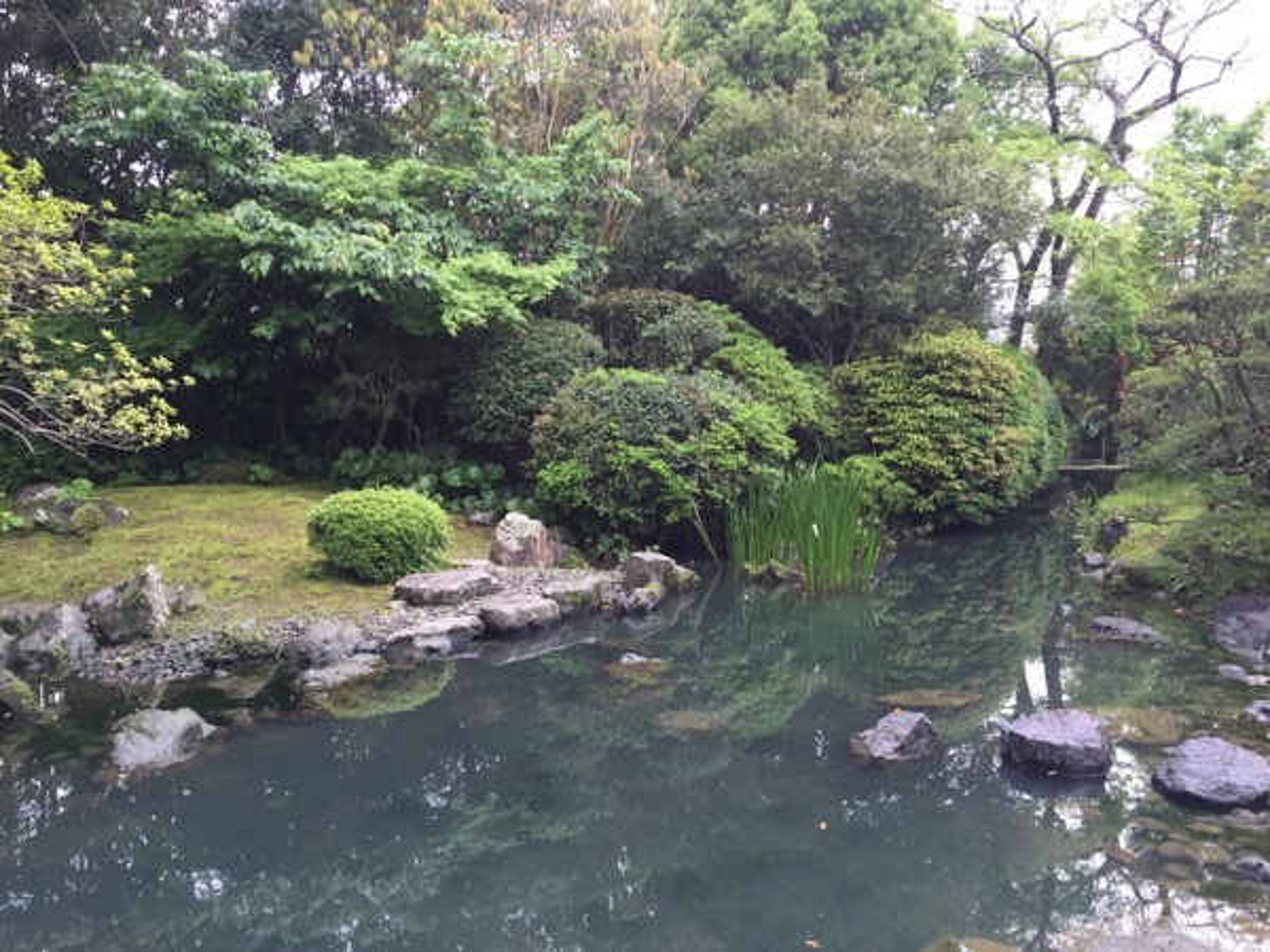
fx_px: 1064
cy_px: 476
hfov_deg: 61.7
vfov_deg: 48.2
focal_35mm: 29
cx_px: 635
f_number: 2.2
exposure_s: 1/40
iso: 40
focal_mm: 4.15
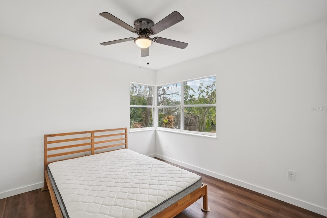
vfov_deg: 73.7
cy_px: 109
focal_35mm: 16
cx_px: 156
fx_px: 145
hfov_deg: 96.7
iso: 400
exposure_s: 1/30
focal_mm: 15
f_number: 8
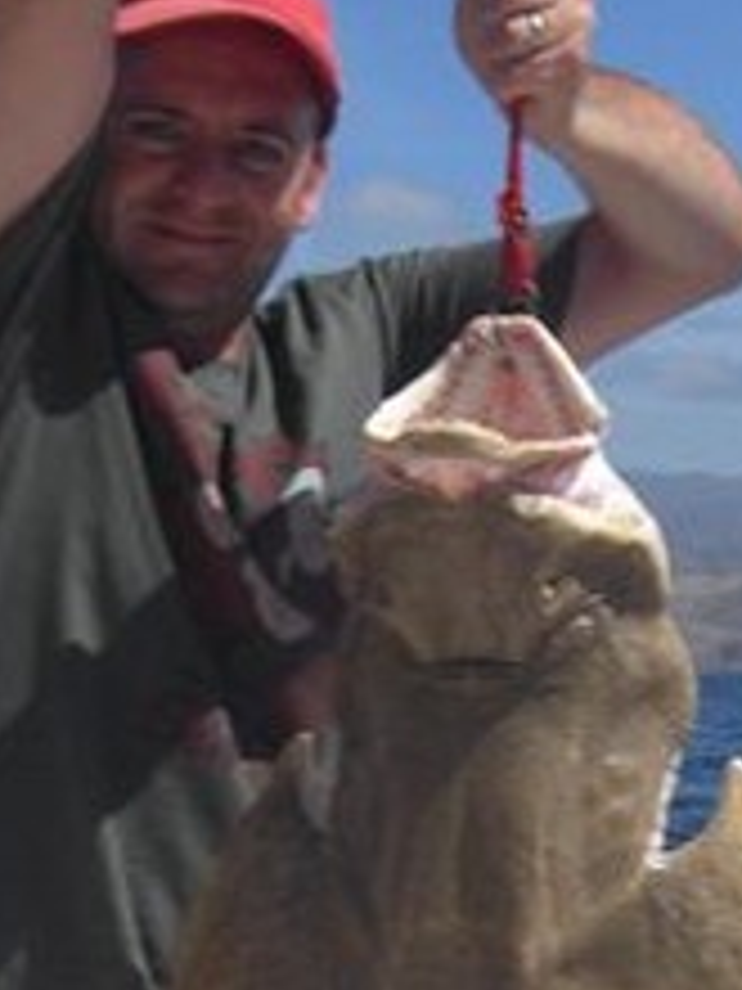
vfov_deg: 17.7
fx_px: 3115
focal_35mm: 109
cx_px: 396
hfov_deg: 13.6
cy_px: 940
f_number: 8
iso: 80
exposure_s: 1/250
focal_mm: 7.9
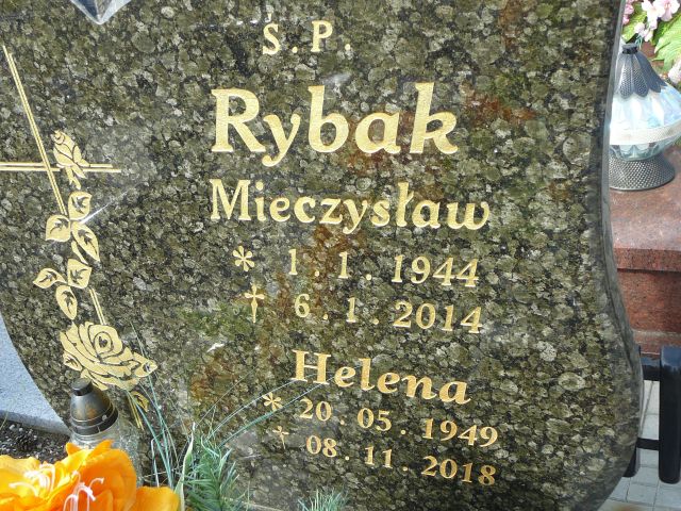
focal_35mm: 45
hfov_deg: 42.1
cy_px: 256
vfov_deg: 32.2
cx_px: 340
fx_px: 885
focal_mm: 6.7
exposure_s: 1/250
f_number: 3.2
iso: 80
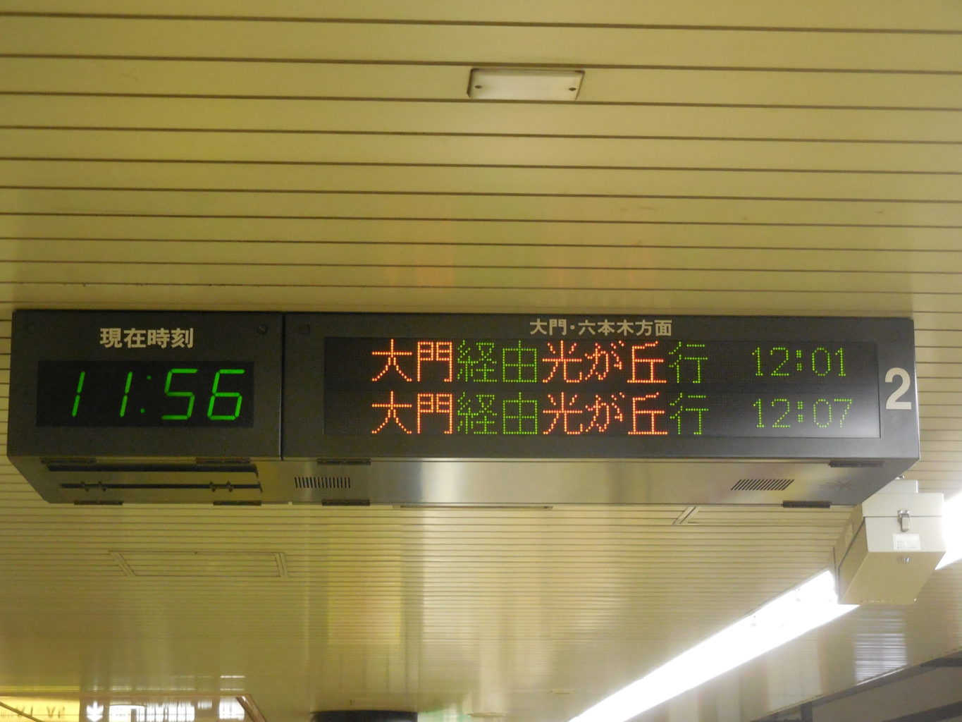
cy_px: 361
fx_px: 1946
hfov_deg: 27.8
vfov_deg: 21.0
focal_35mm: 70
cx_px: 481
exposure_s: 1/40
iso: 800
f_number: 4.7
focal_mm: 12.6
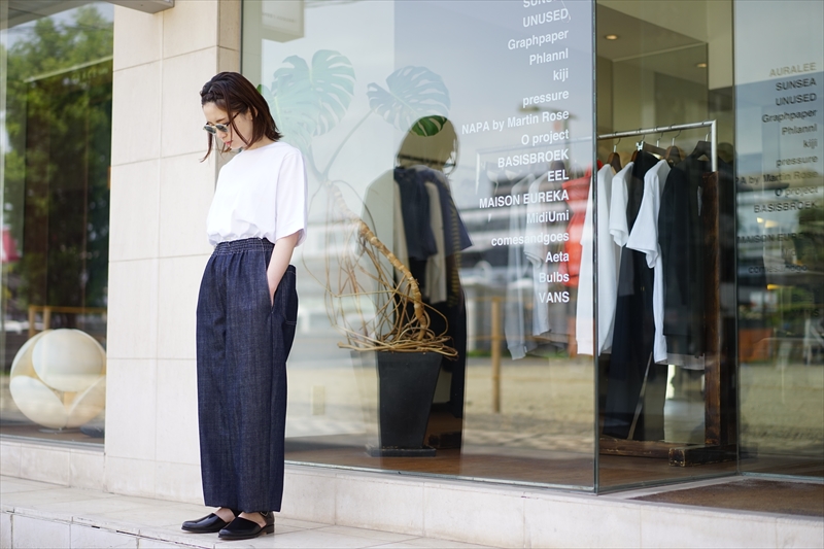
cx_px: 412
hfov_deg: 36.3
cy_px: 274
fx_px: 1259
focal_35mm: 55
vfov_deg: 24.6
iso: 100
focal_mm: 55
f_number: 1.8
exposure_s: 1/640
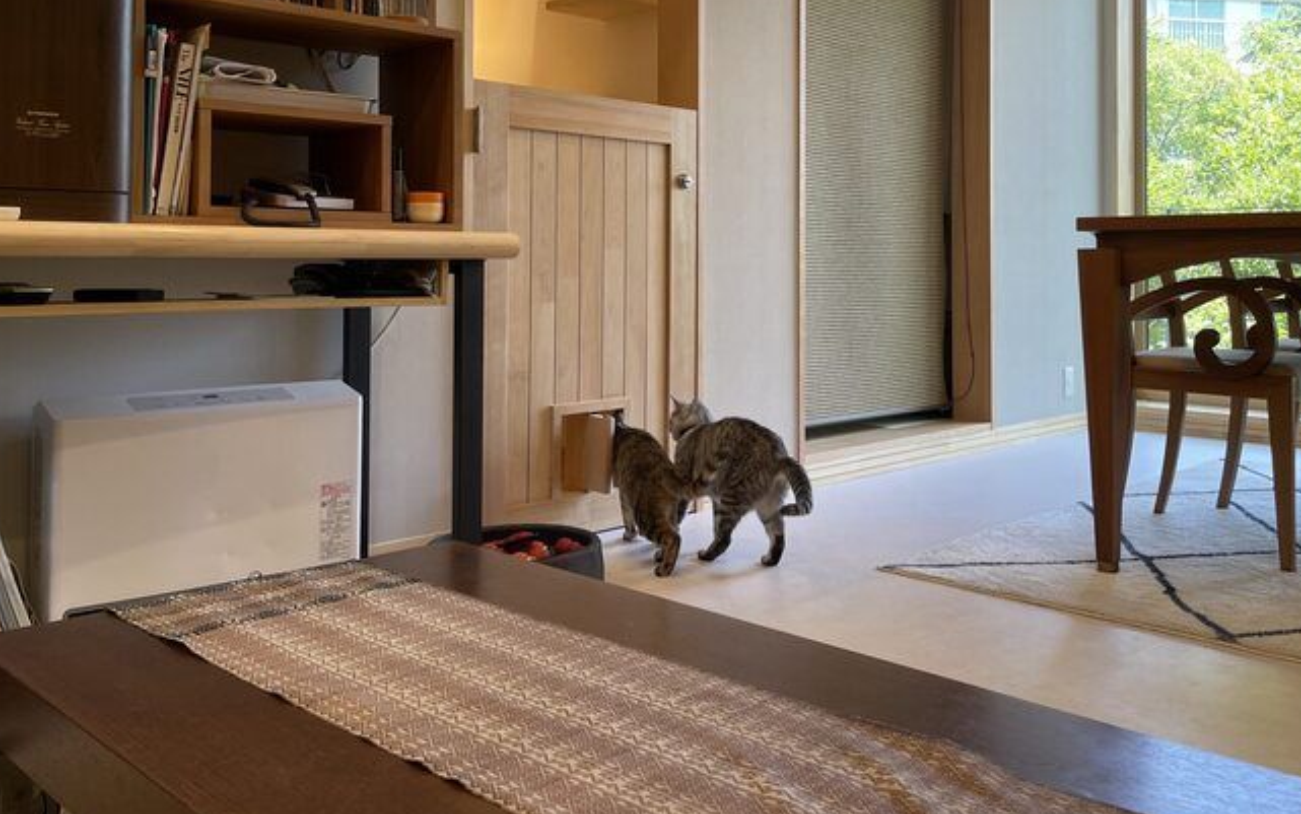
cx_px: 747
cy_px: 244
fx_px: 1170
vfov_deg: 37.7
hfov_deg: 57.9
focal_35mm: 33
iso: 64
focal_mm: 5.1
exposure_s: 1/120
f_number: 1.6
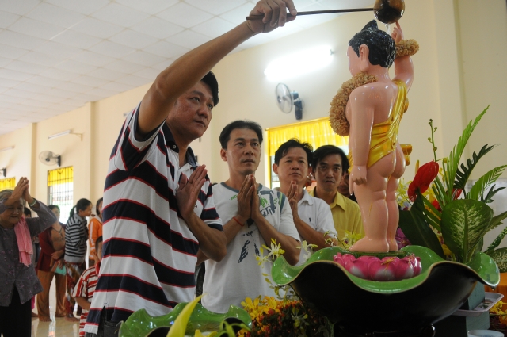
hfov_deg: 57.3
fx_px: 464
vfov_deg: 39.9
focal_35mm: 33
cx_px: 254
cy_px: 168
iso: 640
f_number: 4
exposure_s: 1/50
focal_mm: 22
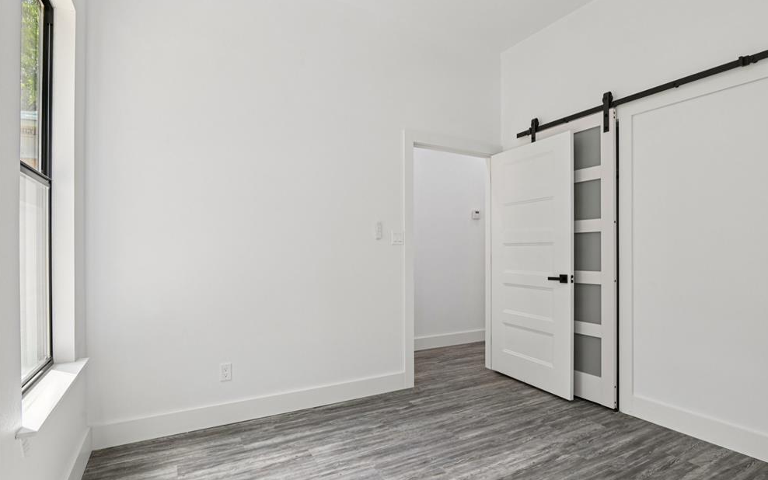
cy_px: 249
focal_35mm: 19
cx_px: 393
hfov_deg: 88.0
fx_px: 398
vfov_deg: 62.2
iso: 400
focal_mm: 18
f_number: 8
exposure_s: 1/60
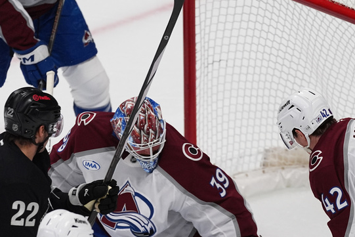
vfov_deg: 1.2
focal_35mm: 1135
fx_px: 11195
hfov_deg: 1.8
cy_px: 213
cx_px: 205
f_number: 4
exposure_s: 1/2000
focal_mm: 600
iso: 2500
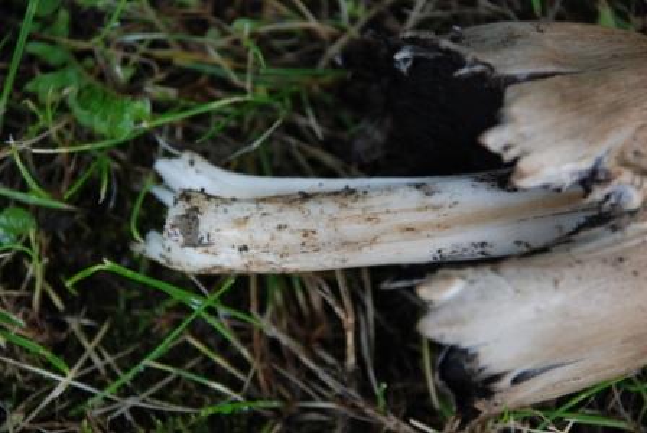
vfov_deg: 6.8
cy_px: 216
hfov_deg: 10.1
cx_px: 324
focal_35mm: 202
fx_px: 3644
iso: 400
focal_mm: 135
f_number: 5.6
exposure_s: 1/100
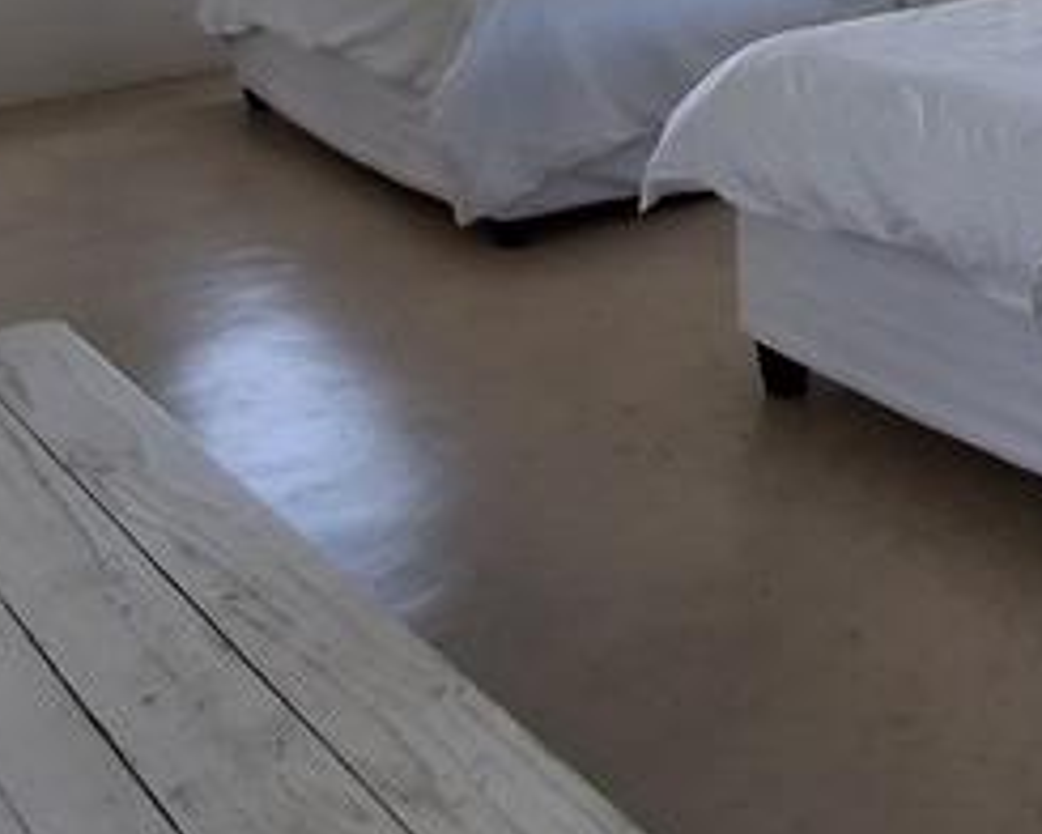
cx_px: 1157
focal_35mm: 51
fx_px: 1573
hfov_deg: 32.2
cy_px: -196
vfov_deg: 26.1
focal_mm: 1.64
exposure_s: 1/60
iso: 40
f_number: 2.2
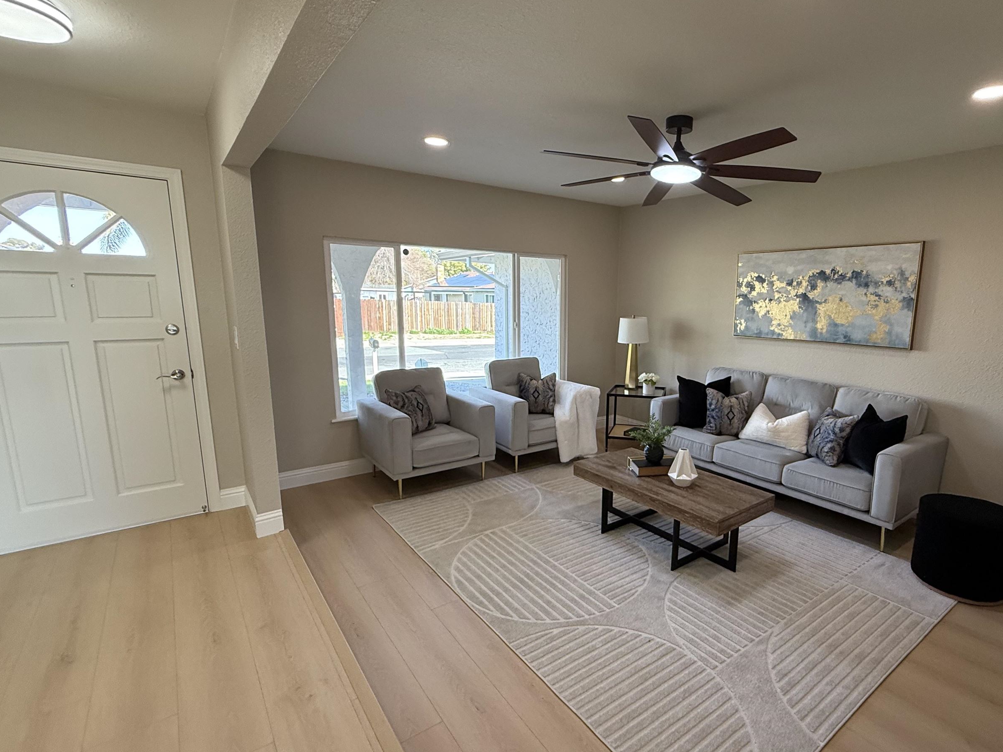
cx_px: 589
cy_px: 385
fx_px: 522
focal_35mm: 18
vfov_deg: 71.6
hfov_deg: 86.9
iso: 160
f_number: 2.2
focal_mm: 2.22
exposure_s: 1/120
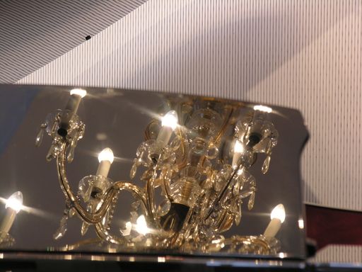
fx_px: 2186
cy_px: 136
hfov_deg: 9.5
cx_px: 181
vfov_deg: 7.1
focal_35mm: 209
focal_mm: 53.3
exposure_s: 1/3.9
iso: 130
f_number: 4.2
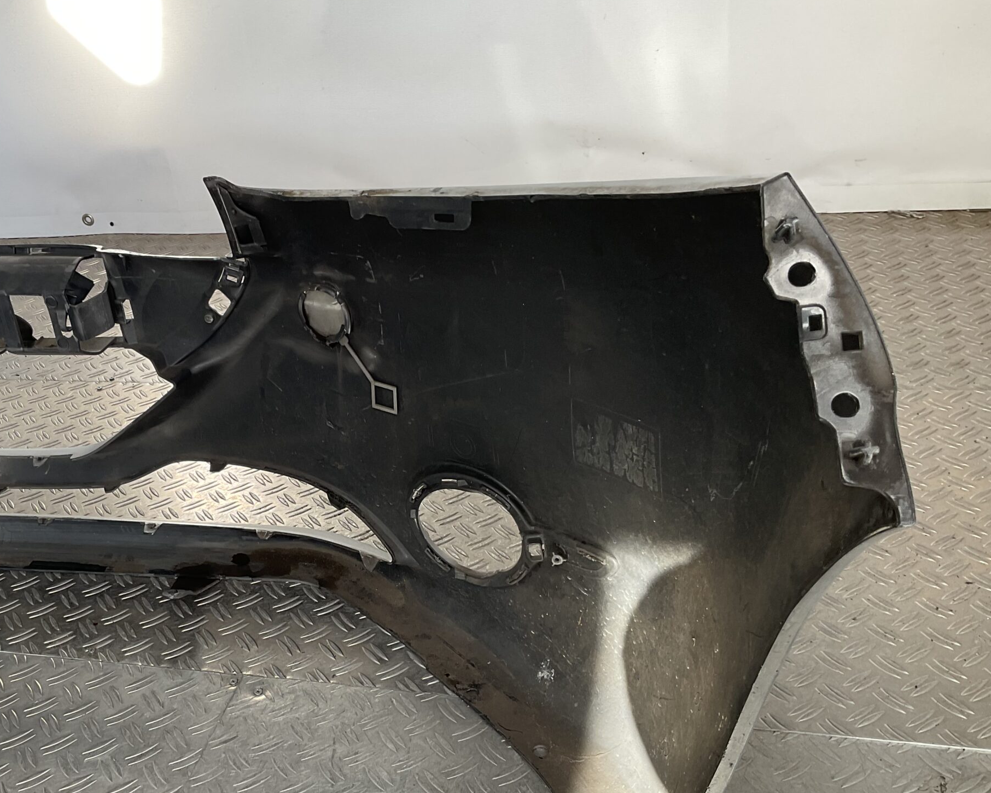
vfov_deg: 37.0
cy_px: 518
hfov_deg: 45.1
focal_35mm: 40
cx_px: 325
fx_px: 1173
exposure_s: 1/100
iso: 20
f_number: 1.8
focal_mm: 3
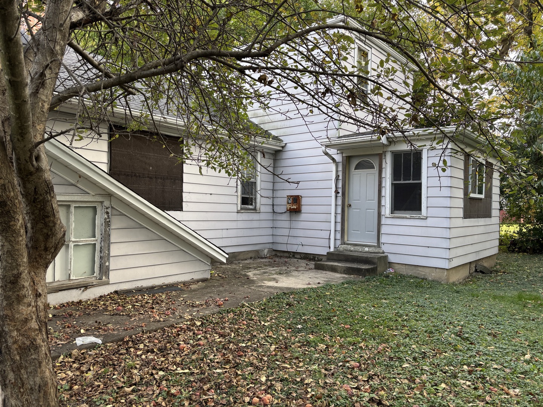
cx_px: 272
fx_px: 408
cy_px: 204
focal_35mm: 26
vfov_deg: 53.1
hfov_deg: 67.3
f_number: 1.6
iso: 40
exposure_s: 1/179
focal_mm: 5.96
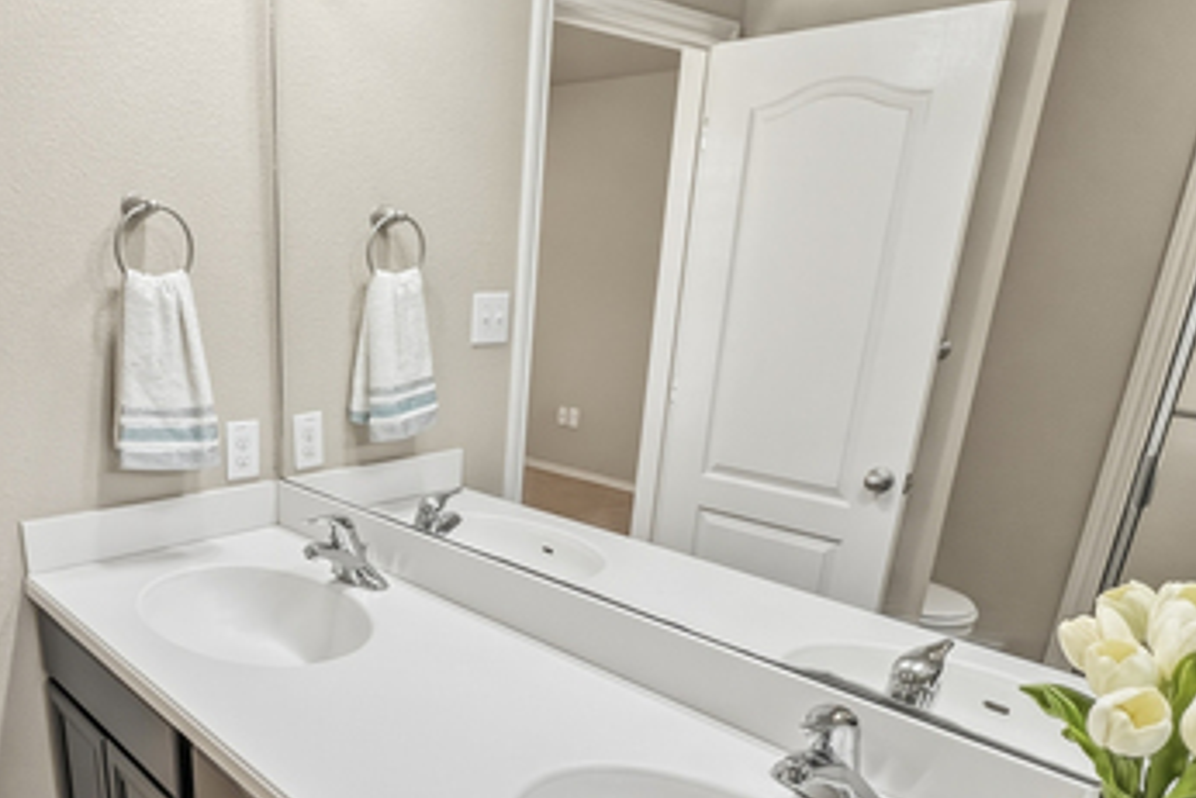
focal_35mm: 25
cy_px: 573
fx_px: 831
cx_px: 384
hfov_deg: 69.1
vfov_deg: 49.8
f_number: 1.8
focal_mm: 1.6
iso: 80
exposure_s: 1/120
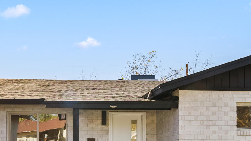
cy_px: 145
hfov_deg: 44.2
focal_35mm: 46
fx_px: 306
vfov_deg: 24.6
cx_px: 95
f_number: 8
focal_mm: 16
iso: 100
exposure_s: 1/80
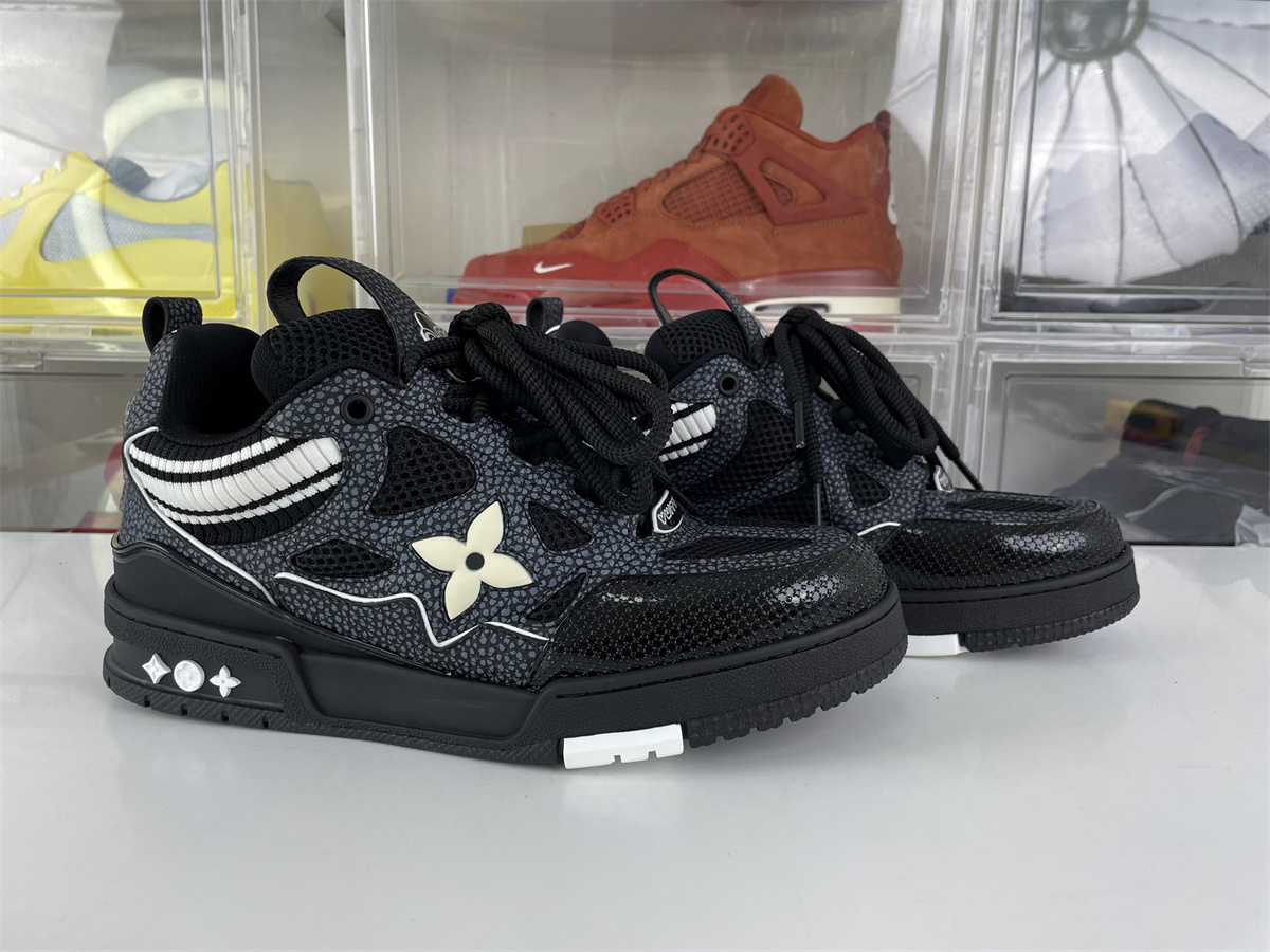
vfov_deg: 53.1
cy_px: 476
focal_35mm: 26
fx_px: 954
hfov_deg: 67.3
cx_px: 635
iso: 64
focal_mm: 4.2
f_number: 1.6
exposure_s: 1/100
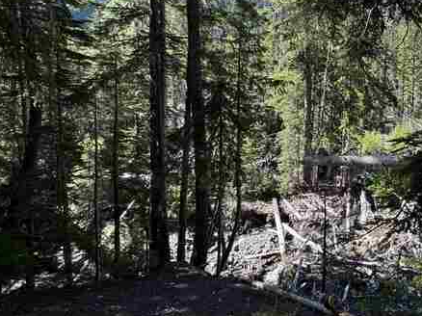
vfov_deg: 55.5
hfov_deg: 66.3
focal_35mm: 24
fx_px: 292
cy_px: 105
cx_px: 326
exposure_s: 1/194
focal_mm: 2.22
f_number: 2.2
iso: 40
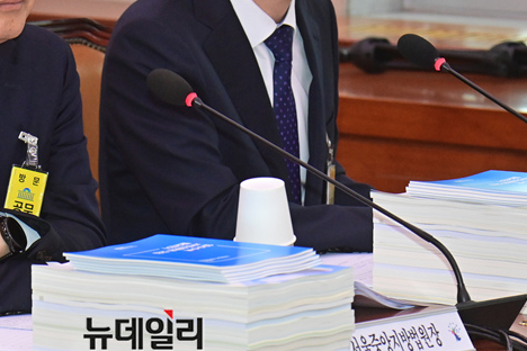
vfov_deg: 4.6
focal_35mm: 299
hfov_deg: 6.9
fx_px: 4377
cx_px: 142
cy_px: 73
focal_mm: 175
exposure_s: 1/250
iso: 6400
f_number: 9
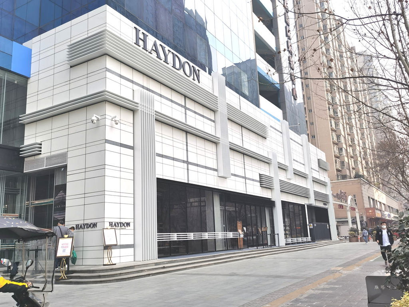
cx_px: 204
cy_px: 154
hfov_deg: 56.8
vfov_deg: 44.2
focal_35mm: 32
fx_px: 378
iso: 50
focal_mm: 5.56
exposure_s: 1/3215
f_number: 1.6
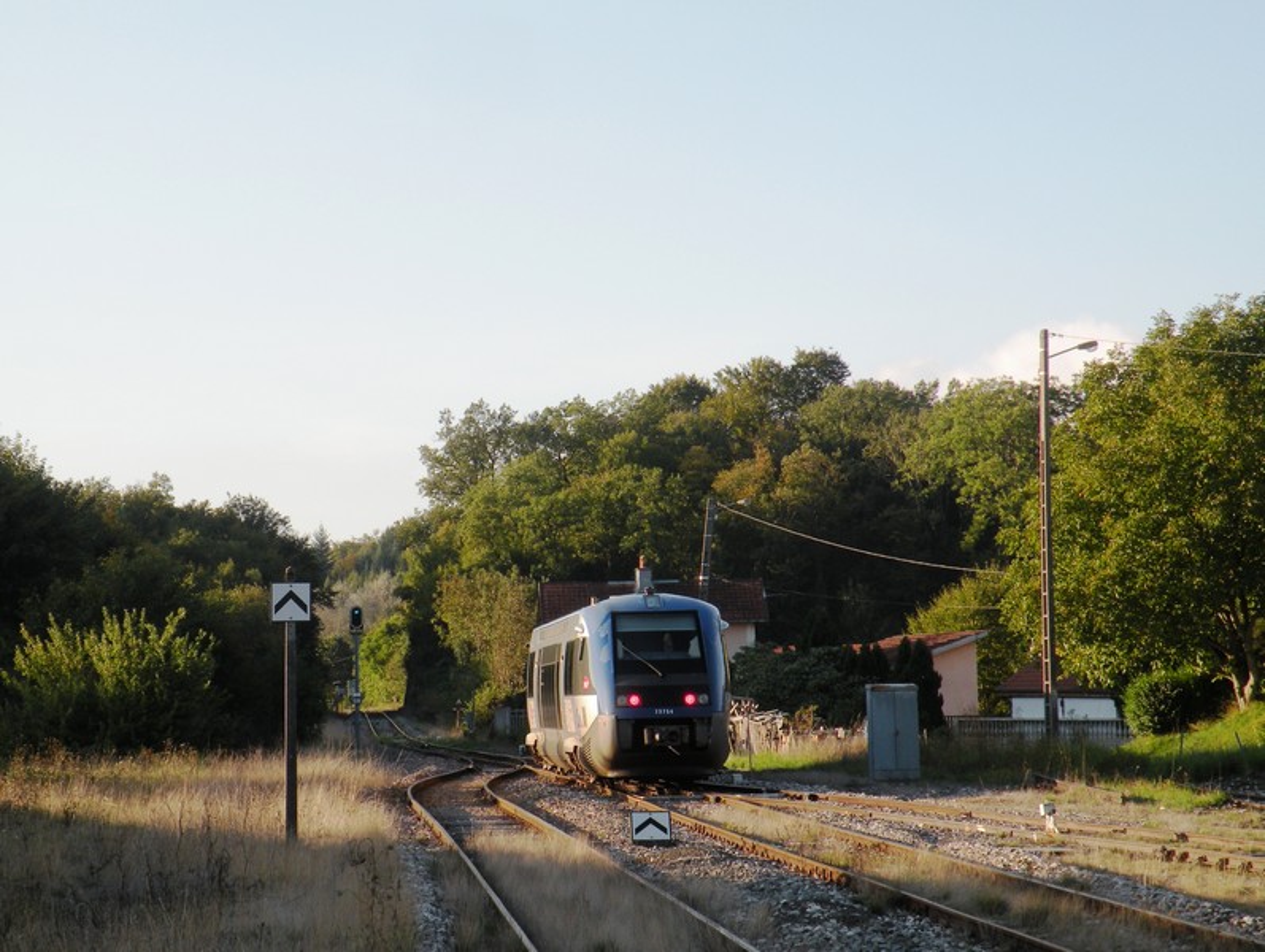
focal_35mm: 119
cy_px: 476
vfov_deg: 12.5
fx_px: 4355
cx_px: 632
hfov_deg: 16.5
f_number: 5.6
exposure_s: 1/195
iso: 64
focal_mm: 21
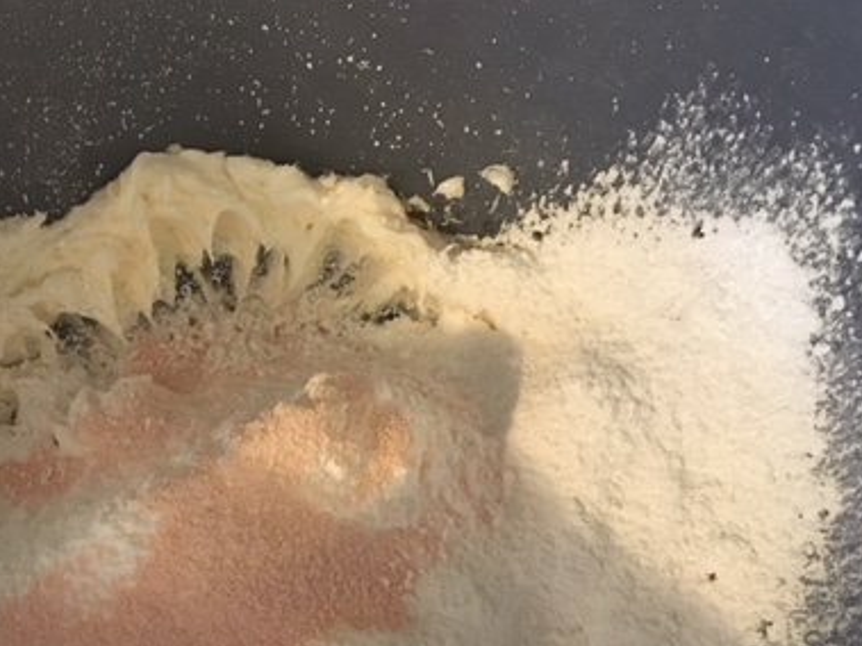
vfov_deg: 29.2
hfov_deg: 37.5
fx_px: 1220
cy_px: 484
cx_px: 173
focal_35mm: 49
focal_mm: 4.15
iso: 250
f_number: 2.2
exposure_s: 1/15
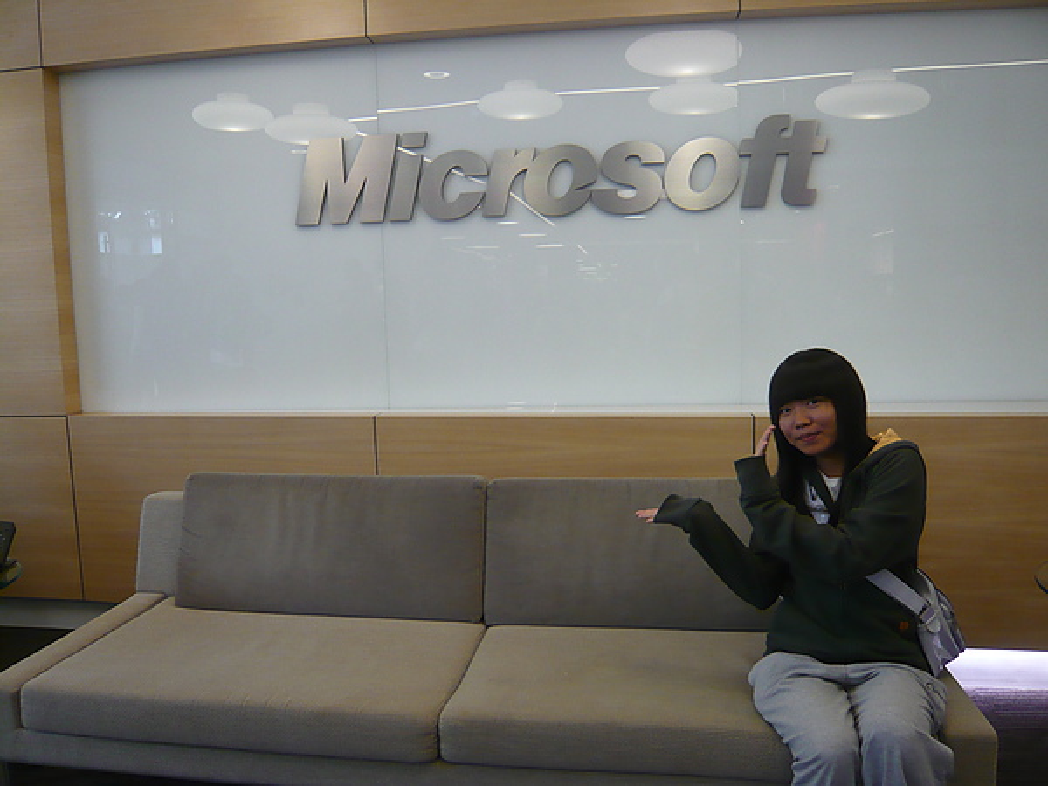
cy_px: 393
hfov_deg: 63.4
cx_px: 524
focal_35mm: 28
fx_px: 848
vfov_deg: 49.7
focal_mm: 4.6
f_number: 2.8
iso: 200
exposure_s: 1/30
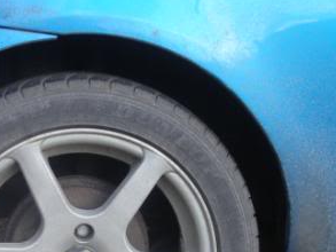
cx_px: 79
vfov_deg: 17.4
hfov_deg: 23.3
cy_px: 243
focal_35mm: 83
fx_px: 806
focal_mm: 6.3
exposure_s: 1/60.8
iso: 50
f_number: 3.2
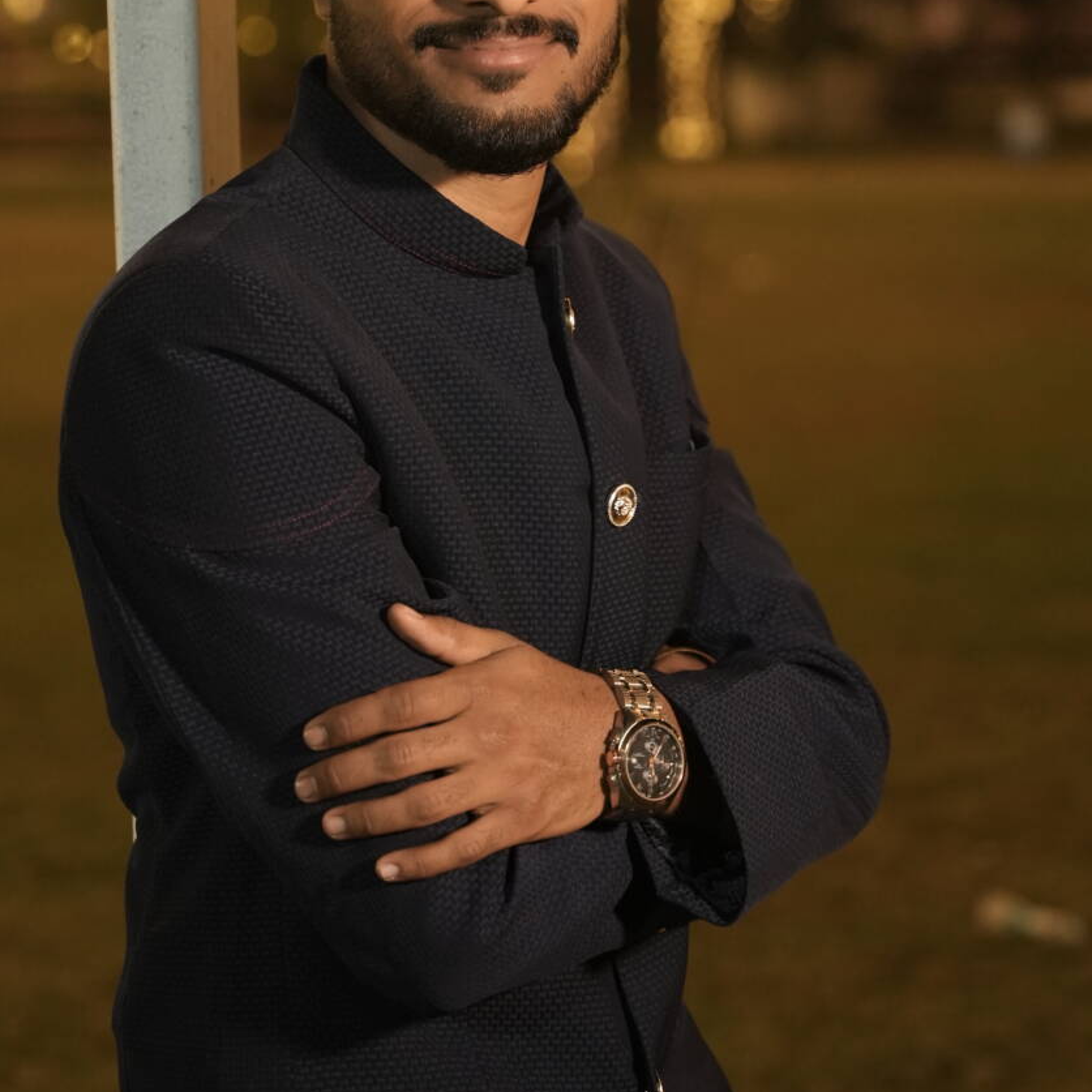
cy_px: 283
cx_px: 545
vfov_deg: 14.6
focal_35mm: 119
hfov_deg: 14.7
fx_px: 4247
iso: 2000
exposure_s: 1/125
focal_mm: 62
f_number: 2.8
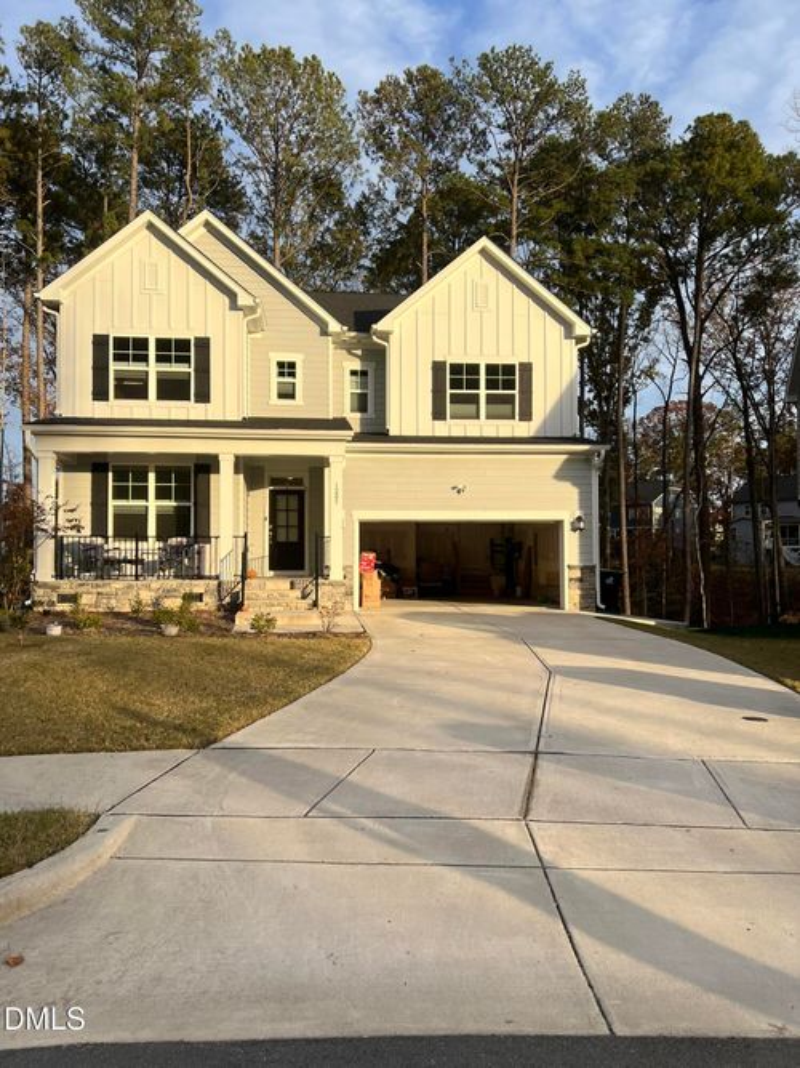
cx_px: 400
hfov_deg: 53.0
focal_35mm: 26
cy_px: 534
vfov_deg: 67.3
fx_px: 801
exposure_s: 1/1808
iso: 50
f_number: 1.5
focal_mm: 5.7
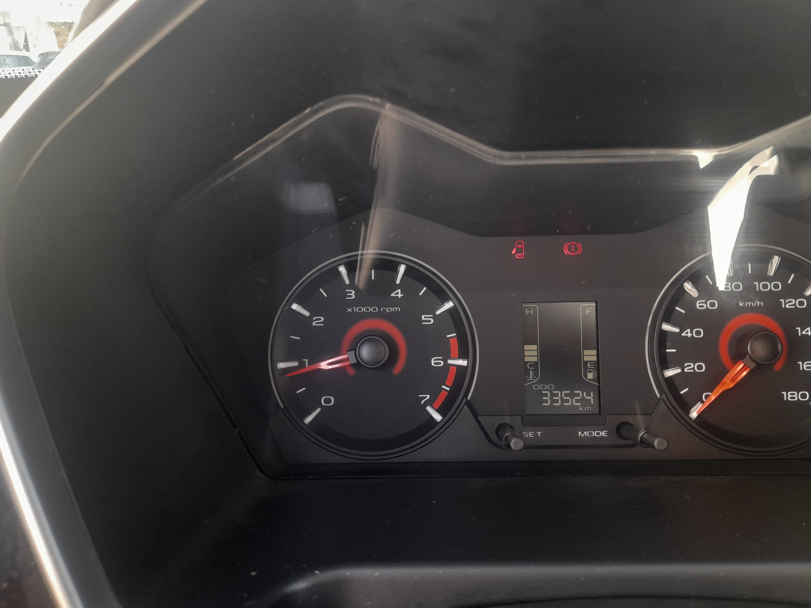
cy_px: 307
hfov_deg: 63.4
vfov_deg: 49.8
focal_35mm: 28
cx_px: 424
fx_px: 656
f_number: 2
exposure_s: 1/50
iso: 160
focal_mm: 4.6
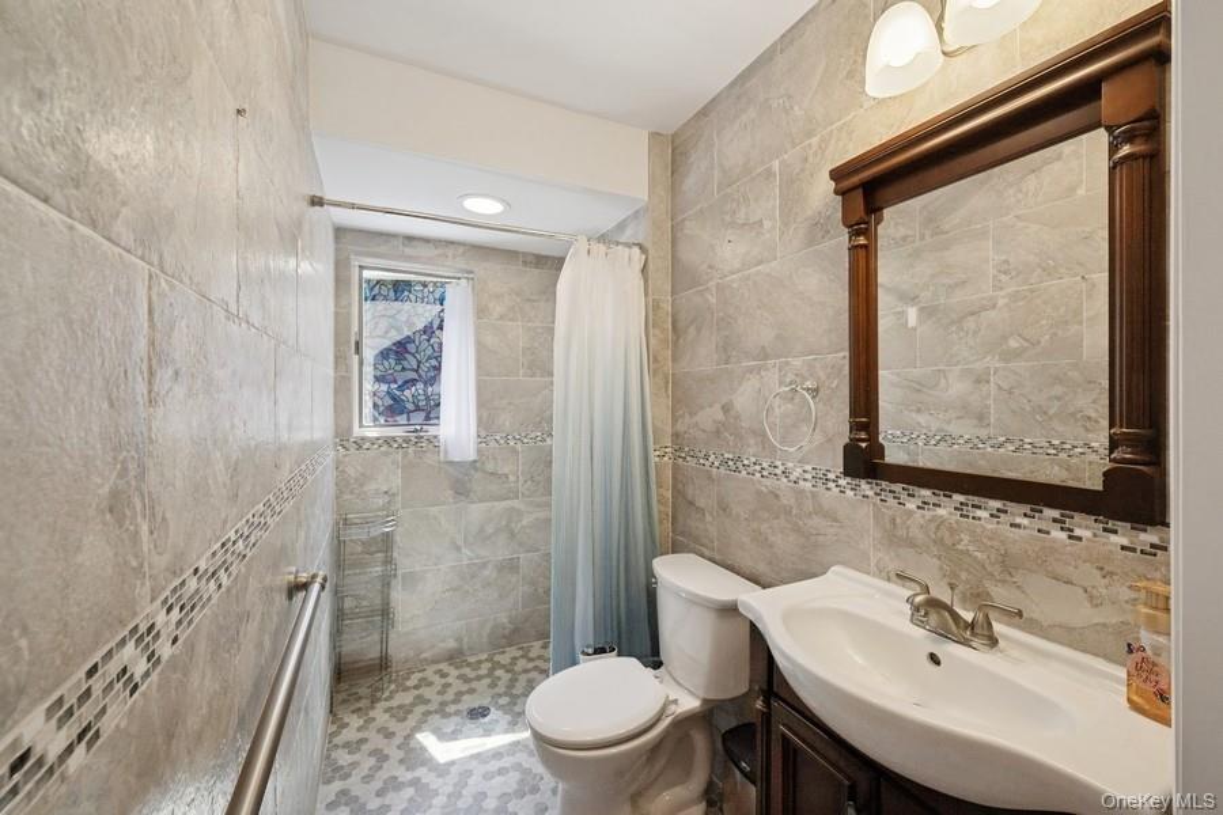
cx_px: 612
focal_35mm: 14
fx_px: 476
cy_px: 408
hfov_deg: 104.3
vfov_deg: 81.2
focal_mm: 14
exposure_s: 1/100
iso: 400
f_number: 8
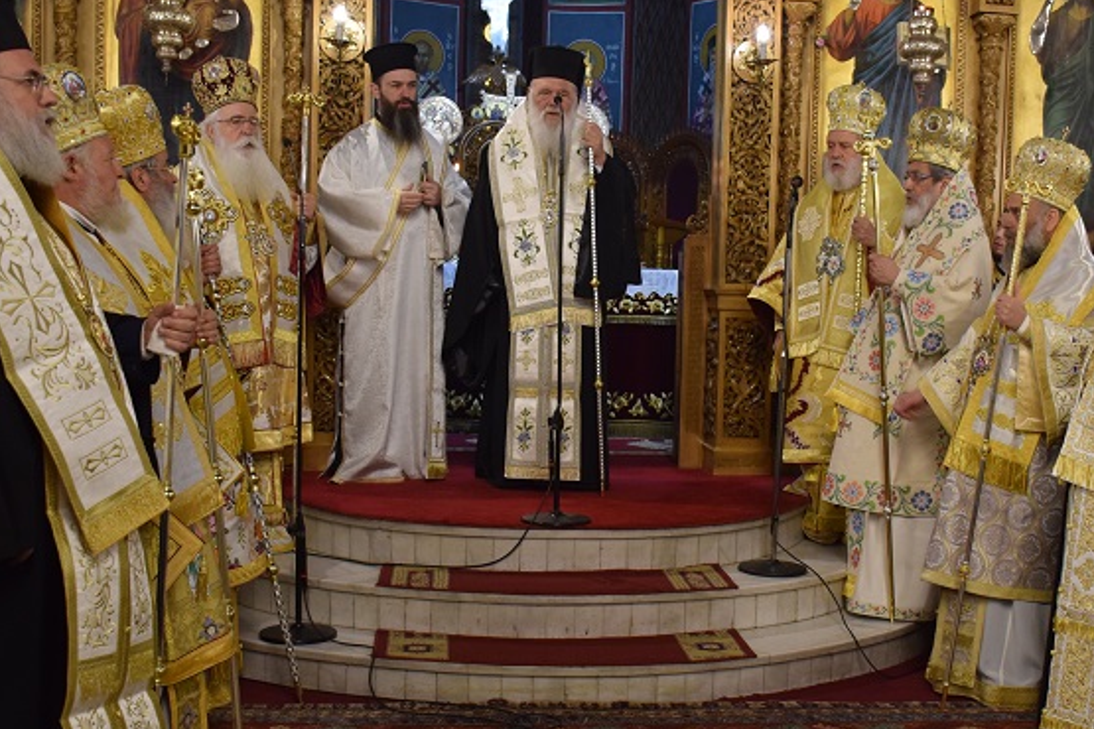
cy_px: 391
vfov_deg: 27.1
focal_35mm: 50
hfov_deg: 39.5
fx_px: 1511
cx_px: 692
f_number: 3.8
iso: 1250
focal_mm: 23
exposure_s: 1/60
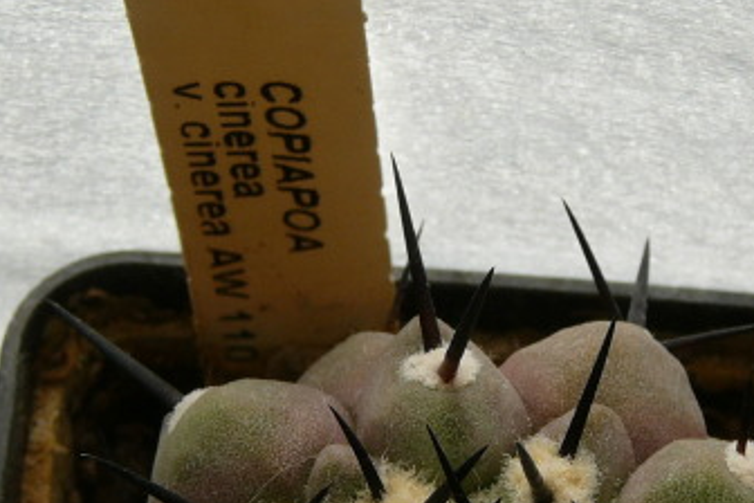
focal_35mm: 117
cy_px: 424
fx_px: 2450
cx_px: 465
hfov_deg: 17.5
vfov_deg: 11.7
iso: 80
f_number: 5.6
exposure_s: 1/400
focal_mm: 8.7
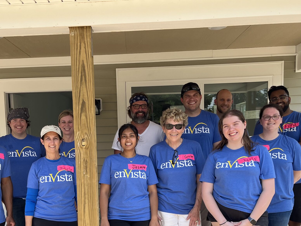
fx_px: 374
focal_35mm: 43
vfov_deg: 32.7
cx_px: 118
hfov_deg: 43.6
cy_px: 180
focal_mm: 5.1
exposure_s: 1/967
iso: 50
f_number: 1.6
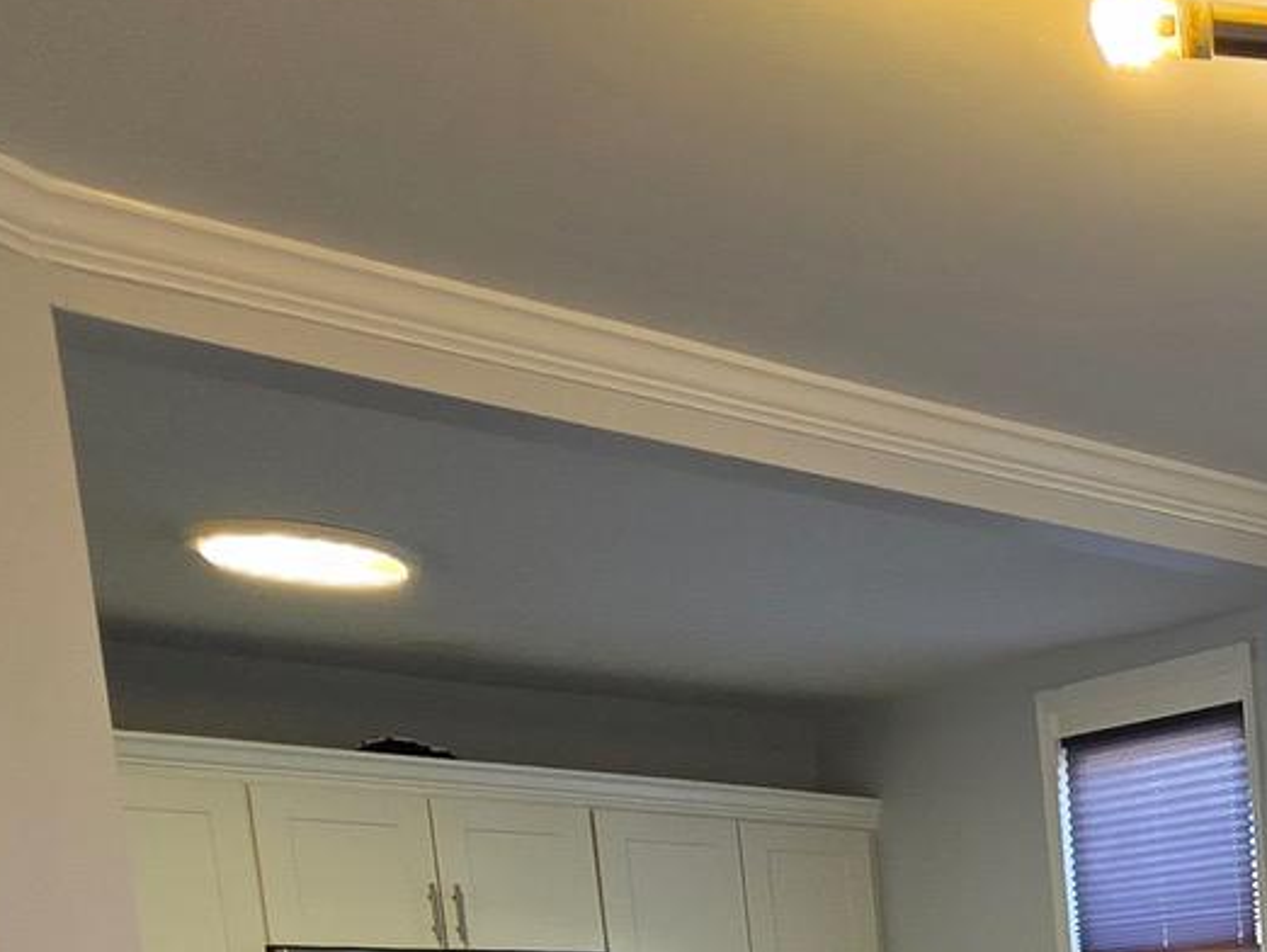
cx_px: 1680
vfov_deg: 23.3
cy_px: 1401
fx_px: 1868
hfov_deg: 29.5
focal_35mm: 51
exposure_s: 1/120
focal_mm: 2.2
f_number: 1.9
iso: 64
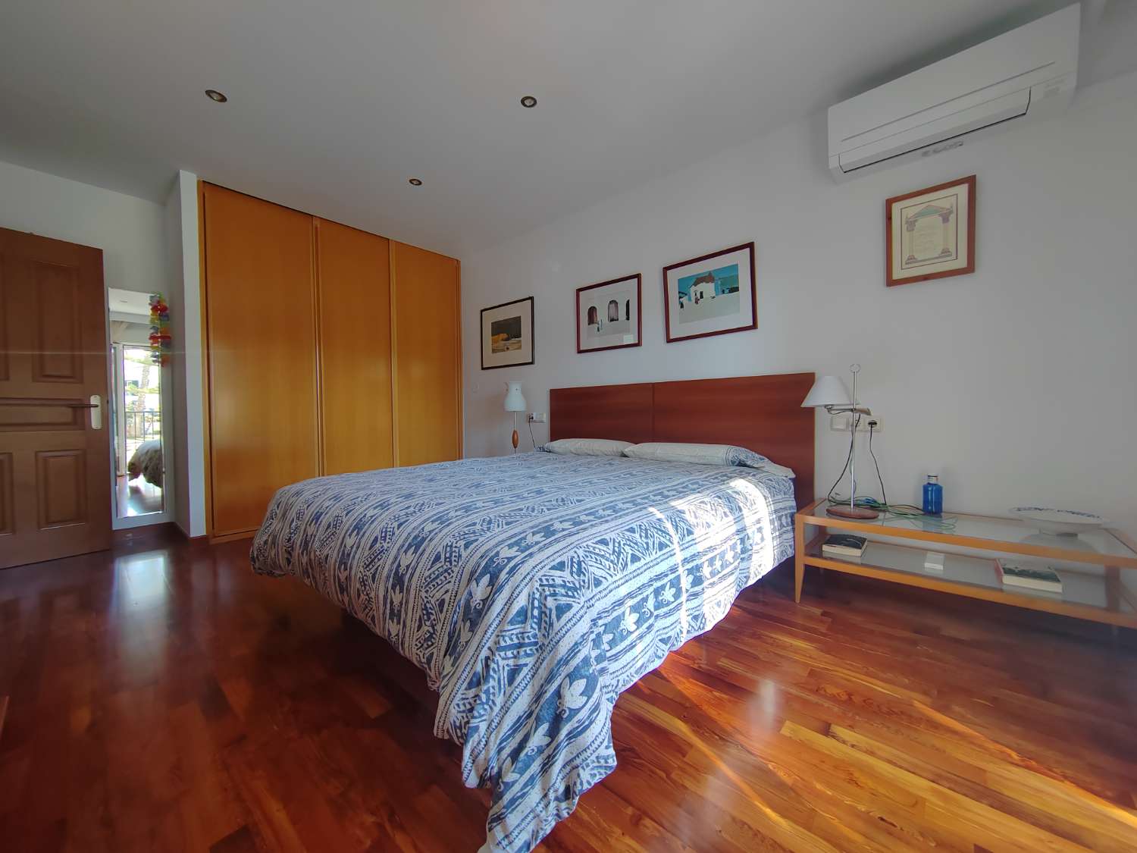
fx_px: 427
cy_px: 426
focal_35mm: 13
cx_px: 568
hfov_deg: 106.2
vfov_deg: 89.9
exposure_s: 1/50
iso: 160
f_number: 2.2
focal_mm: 2.16
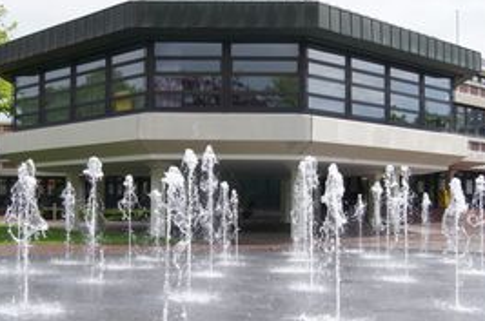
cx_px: 265
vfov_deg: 25.0
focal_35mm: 54
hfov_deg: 36.9
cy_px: 160
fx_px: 726
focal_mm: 24
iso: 200
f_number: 10
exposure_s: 1/320
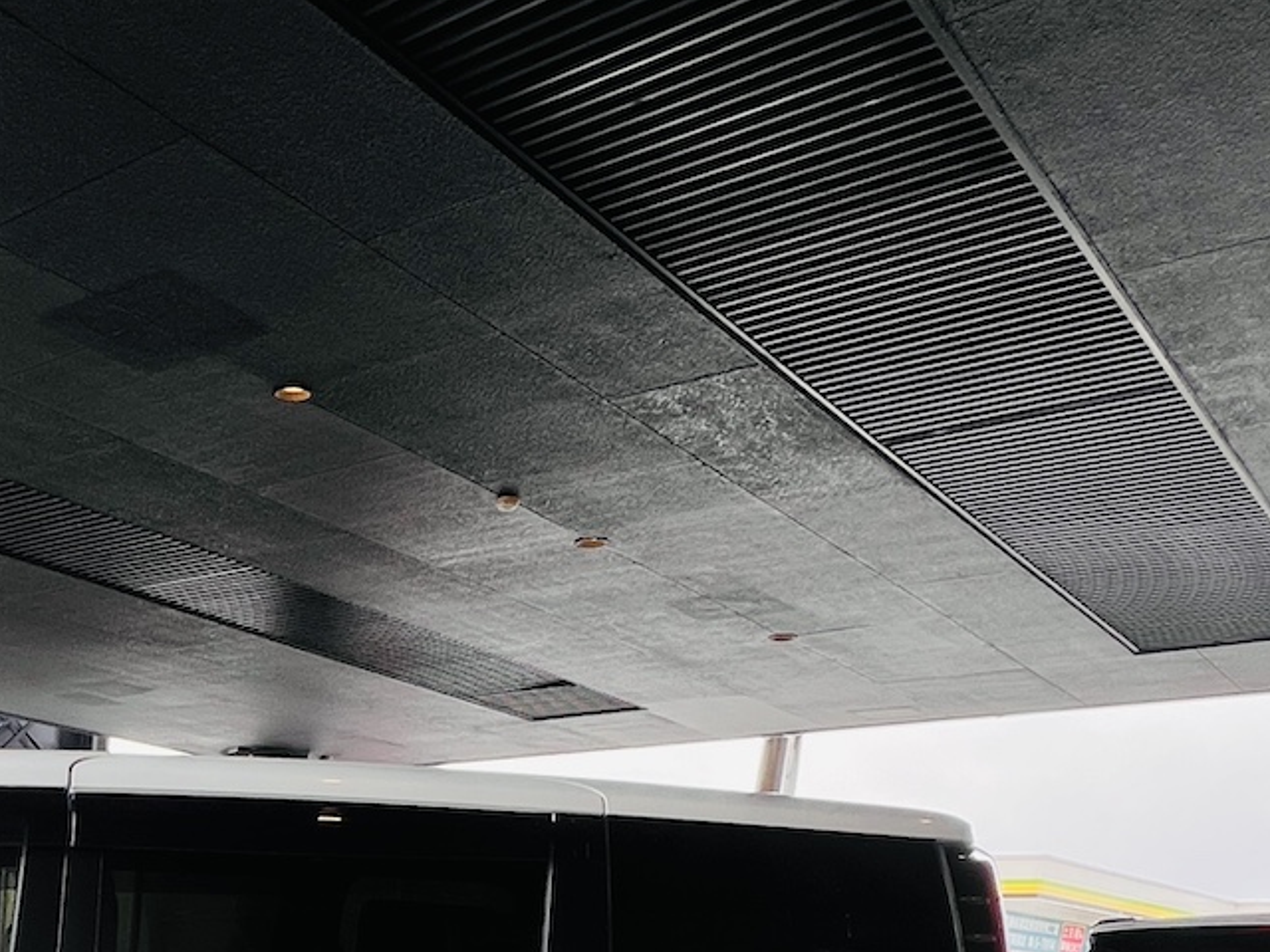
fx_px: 1394
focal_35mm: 38
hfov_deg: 42.4
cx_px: 4
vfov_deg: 30.0
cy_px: 1240
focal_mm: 1.57
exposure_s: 1/326
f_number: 1.8
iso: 32
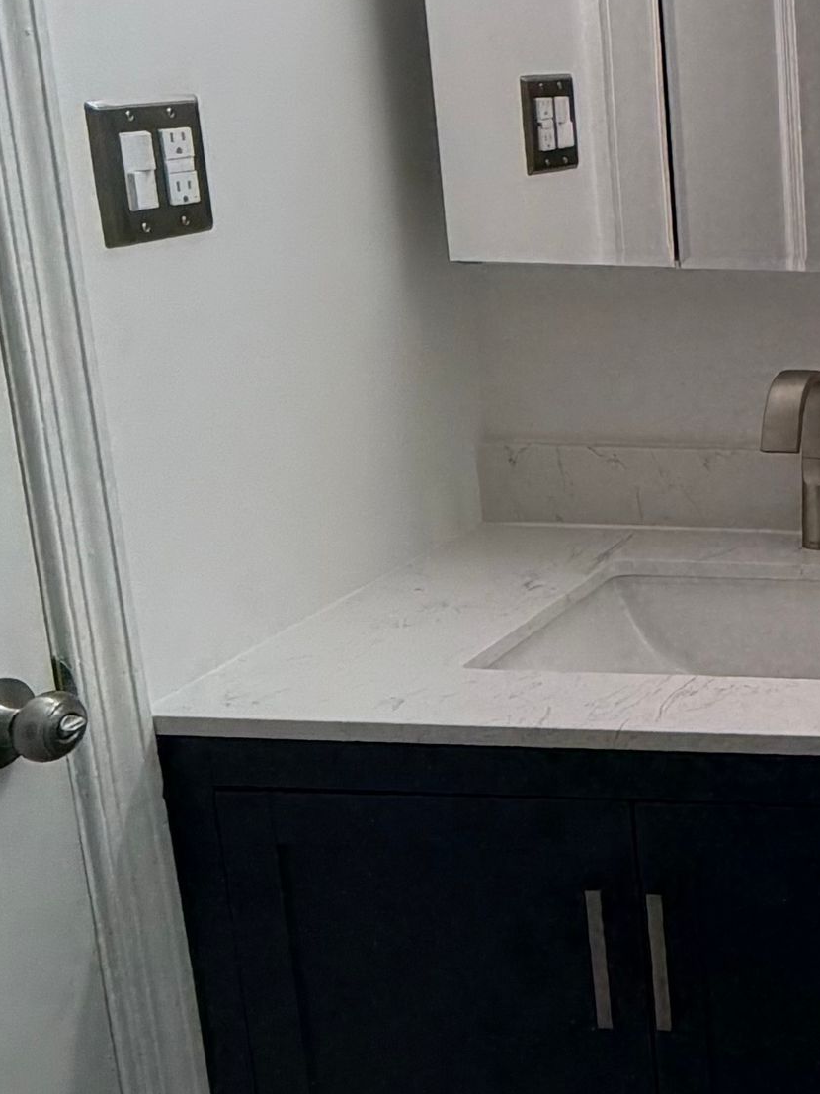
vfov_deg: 37.1
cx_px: 1348
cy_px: 368
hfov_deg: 21.8
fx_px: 1611
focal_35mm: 51
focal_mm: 2.22
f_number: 2.2
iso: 40
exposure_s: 1/120
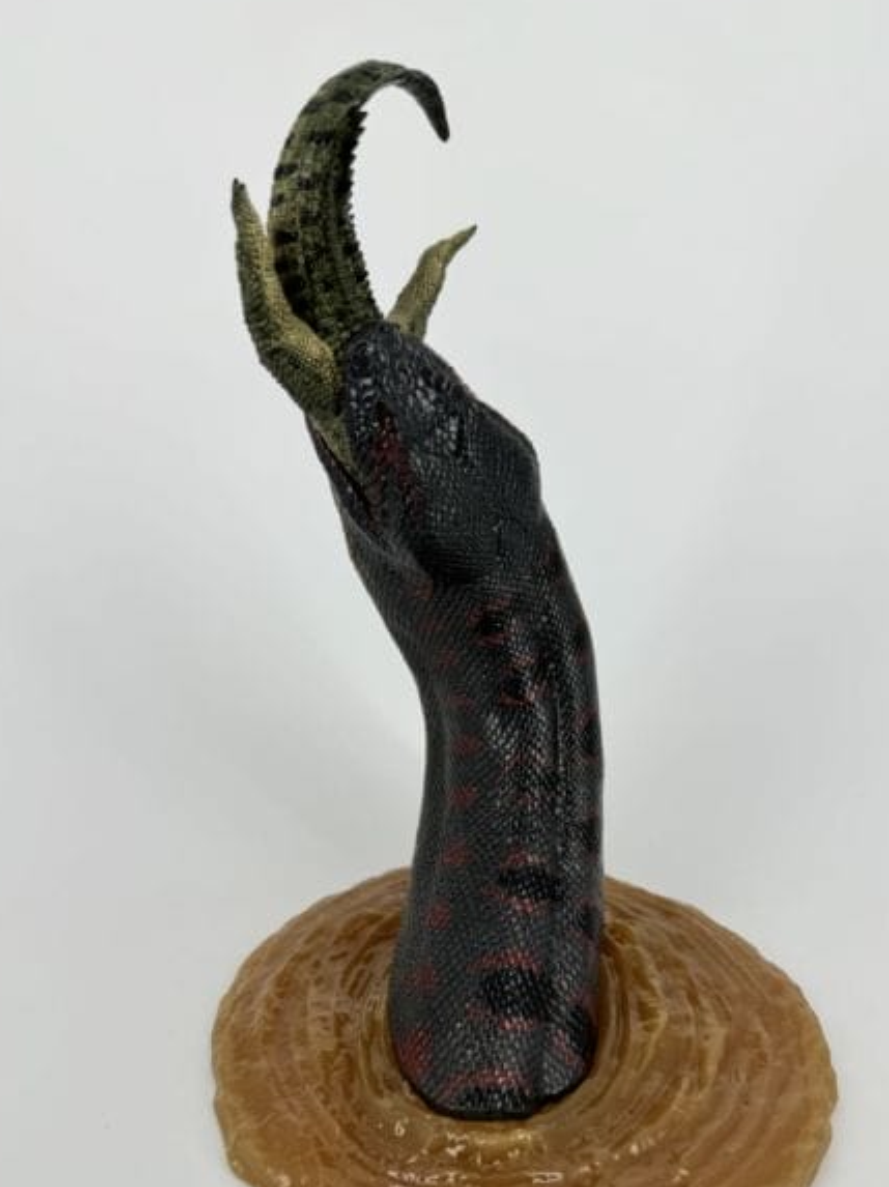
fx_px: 960
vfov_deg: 63.3
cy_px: 662
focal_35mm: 28
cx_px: 454
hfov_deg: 49.7
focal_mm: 6.76
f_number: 1.78
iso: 80
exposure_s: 1/1637
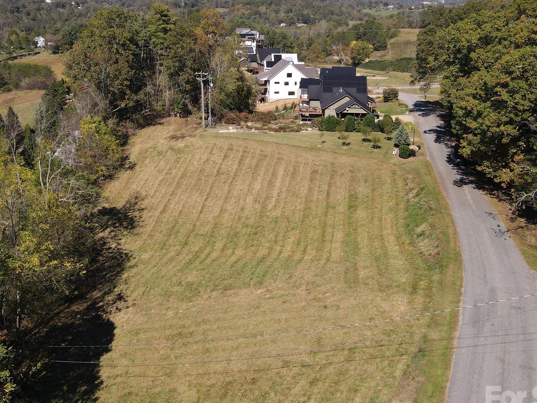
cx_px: 220
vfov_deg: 40.5
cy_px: 164
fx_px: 543
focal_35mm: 35
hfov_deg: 52.3
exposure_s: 1/640
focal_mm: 4.5
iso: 100
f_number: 2.8
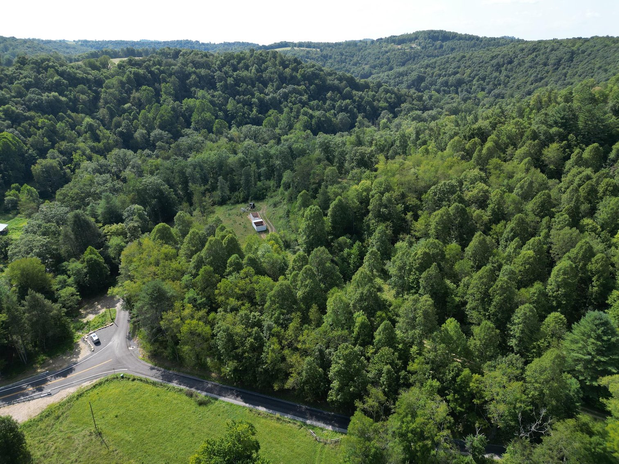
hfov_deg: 71.6
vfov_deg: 56.8
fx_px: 429
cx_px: 310
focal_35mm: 24
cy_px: 232
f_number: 1.7
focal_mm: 6.72
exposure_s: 1/1250
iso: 100
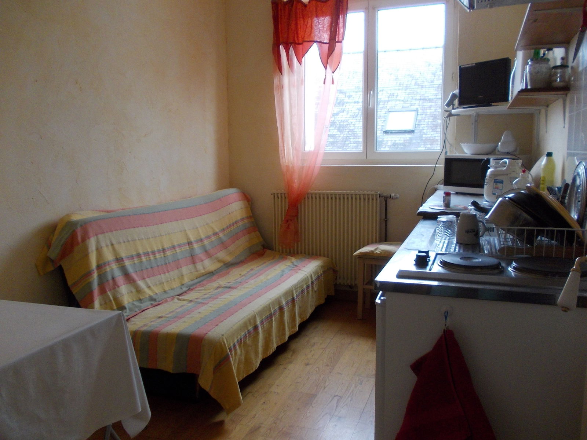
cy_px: 220
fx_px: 475
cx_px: 294
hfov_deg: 63.4
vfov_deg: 49.7
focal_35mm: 28
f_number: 2.7
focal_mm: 4
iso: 125
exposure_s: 1/25
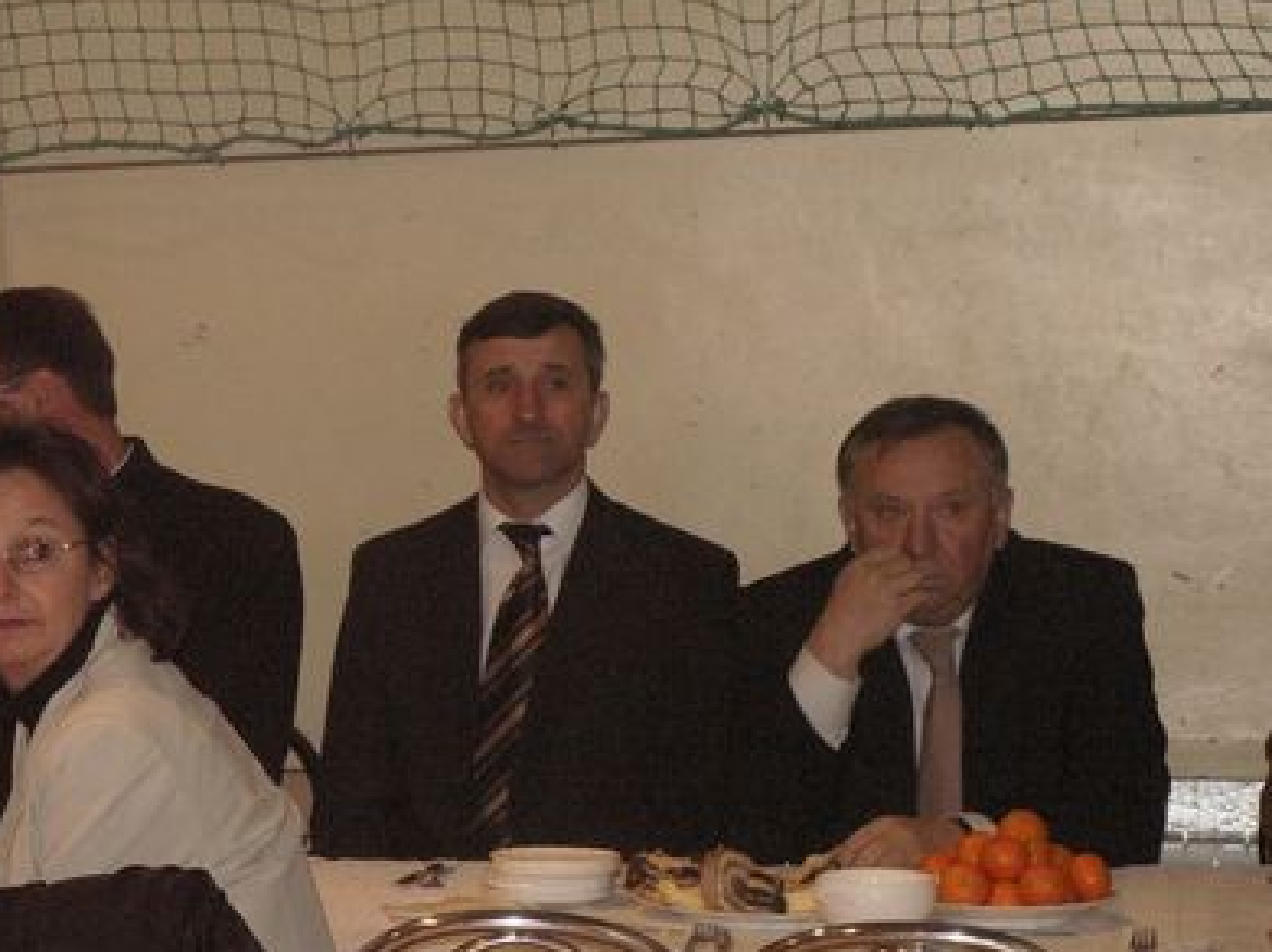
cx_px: 470
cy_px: 530
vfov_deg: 9.1
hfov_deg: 12.1
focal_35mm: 163
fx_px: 5986
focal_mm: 20.77
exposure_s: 1/40
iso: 160
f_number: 4
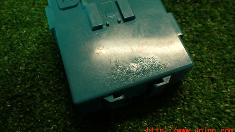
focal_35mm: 35
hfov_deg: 56.6
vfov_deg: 33.5
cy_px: 48
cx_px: 118
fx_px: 218
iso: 200
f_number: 2.4
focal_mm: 5.79
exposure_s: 1/50
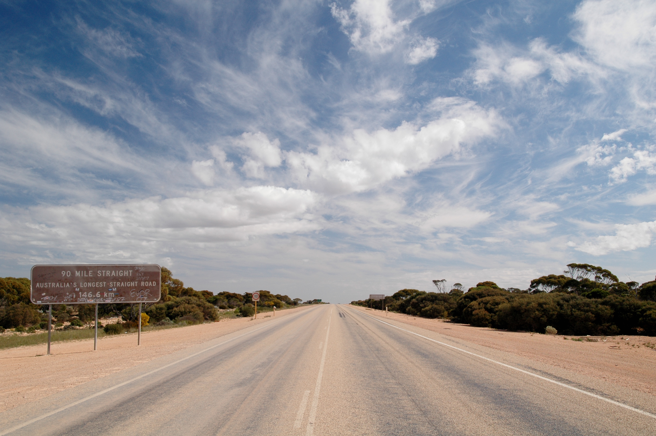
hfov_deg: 53.2
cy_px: 218
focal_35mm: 36
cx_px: 328
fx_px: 655
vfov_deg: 36.8
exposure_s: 1/250
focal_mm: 24
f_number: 8
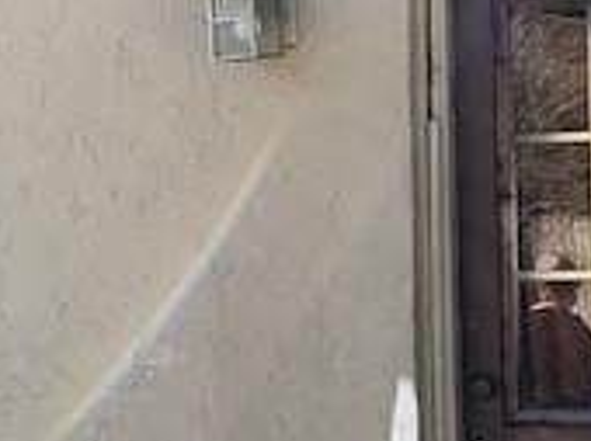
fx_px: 1671
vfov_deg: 15.1
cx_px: 17
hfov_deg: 19.5
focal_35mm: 98
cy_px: 219
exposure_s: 1/523
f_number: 1.8
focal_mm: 4.25
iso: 25
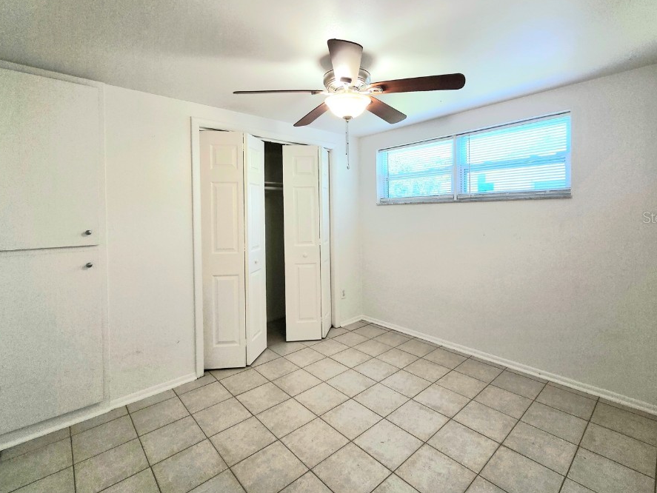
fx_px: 285
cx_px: 333
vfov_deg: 81.4
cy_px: 217
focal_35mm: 15
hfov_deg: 98.1
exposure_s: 1/120
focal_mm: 2.2
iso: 50
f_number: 2.2
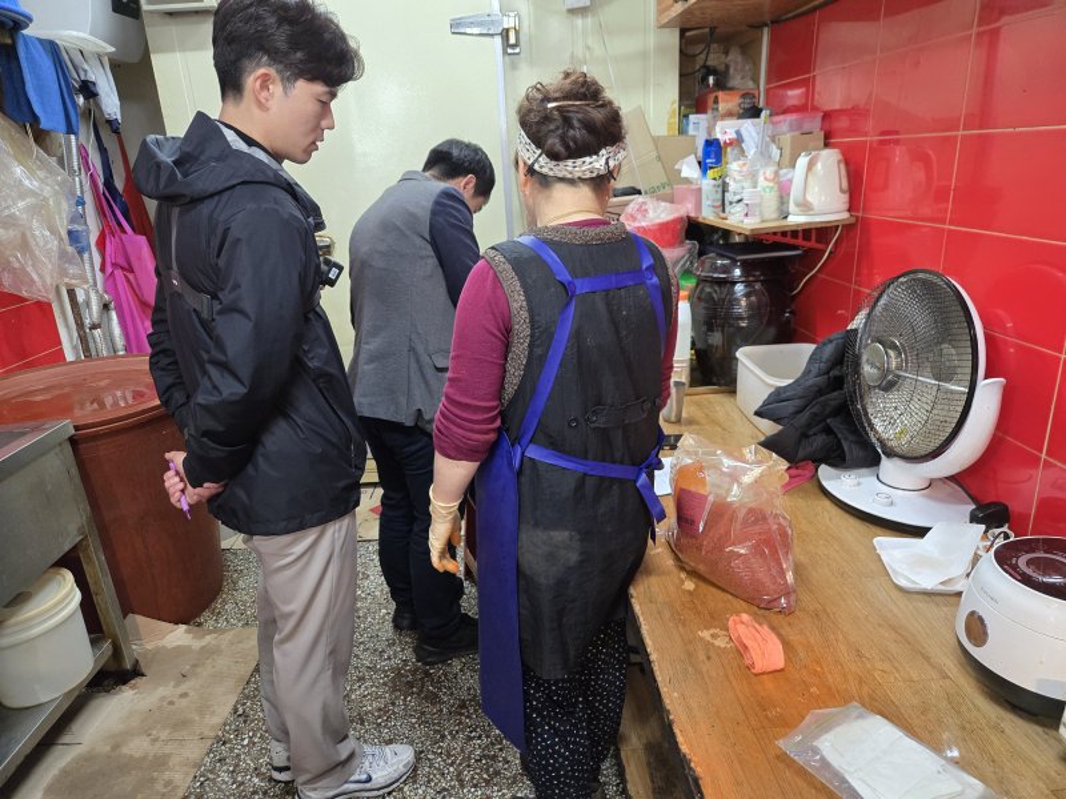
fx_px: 708
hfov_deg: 73.9
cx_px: 533
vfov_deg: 58.9
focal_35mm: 23
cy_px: 400
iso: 640
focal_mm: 5.4
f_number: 1.8
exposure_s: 1/120
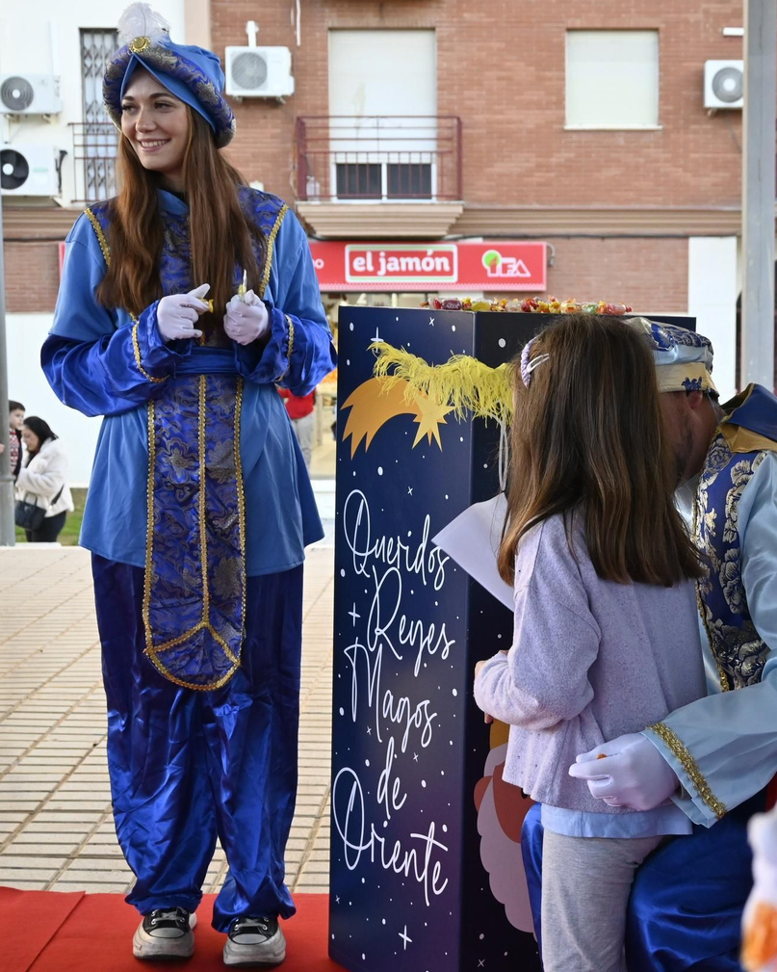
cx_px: 550
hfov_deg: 24.6
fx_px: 1764
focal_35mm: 61
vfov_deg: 30.8
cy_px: 510
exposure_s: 1/320
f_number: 5
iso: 1000
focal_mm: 27.5
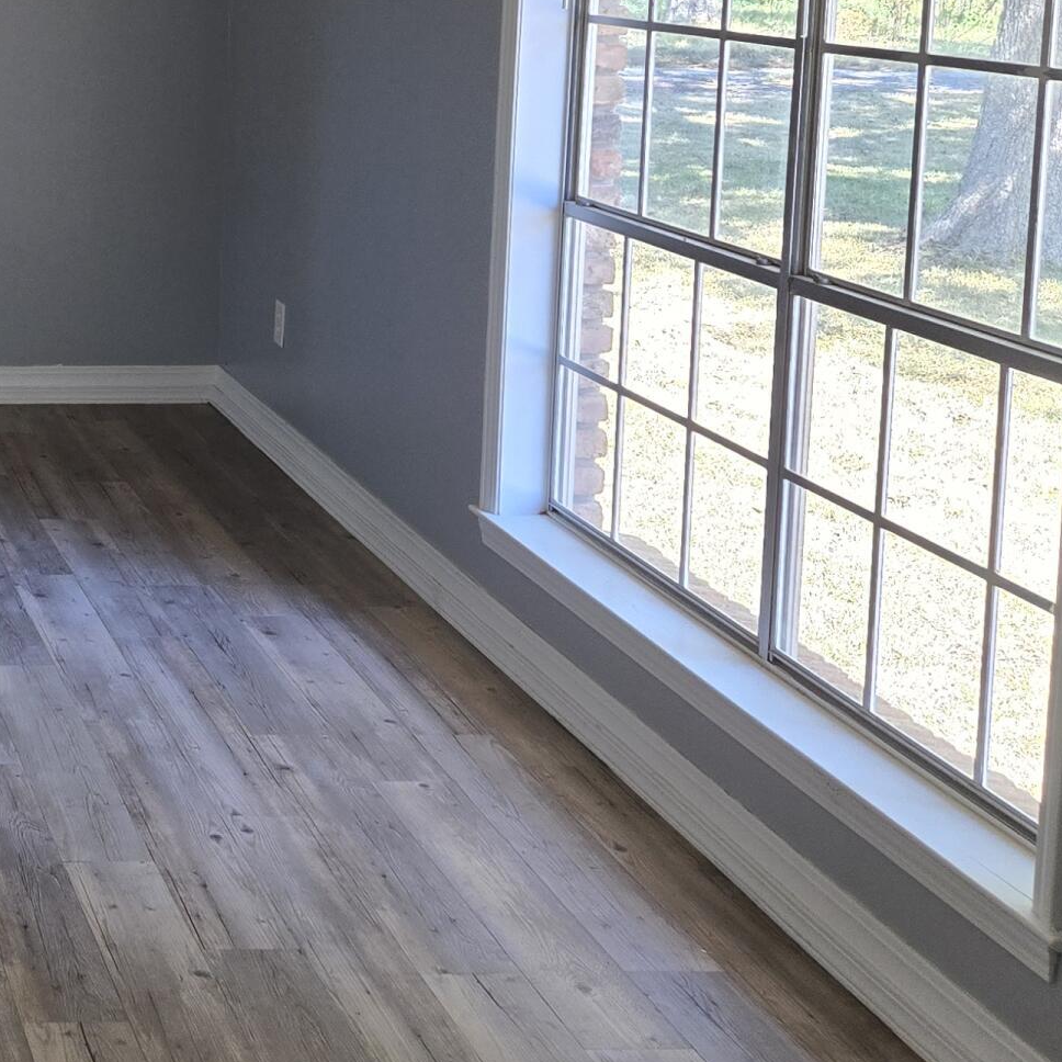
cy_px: 81
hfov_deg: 24.9
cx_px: -184
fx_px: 2187
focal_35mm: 63
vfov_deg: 26.3
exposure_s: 1/180
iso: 100
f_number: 1.8
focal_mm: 5.4
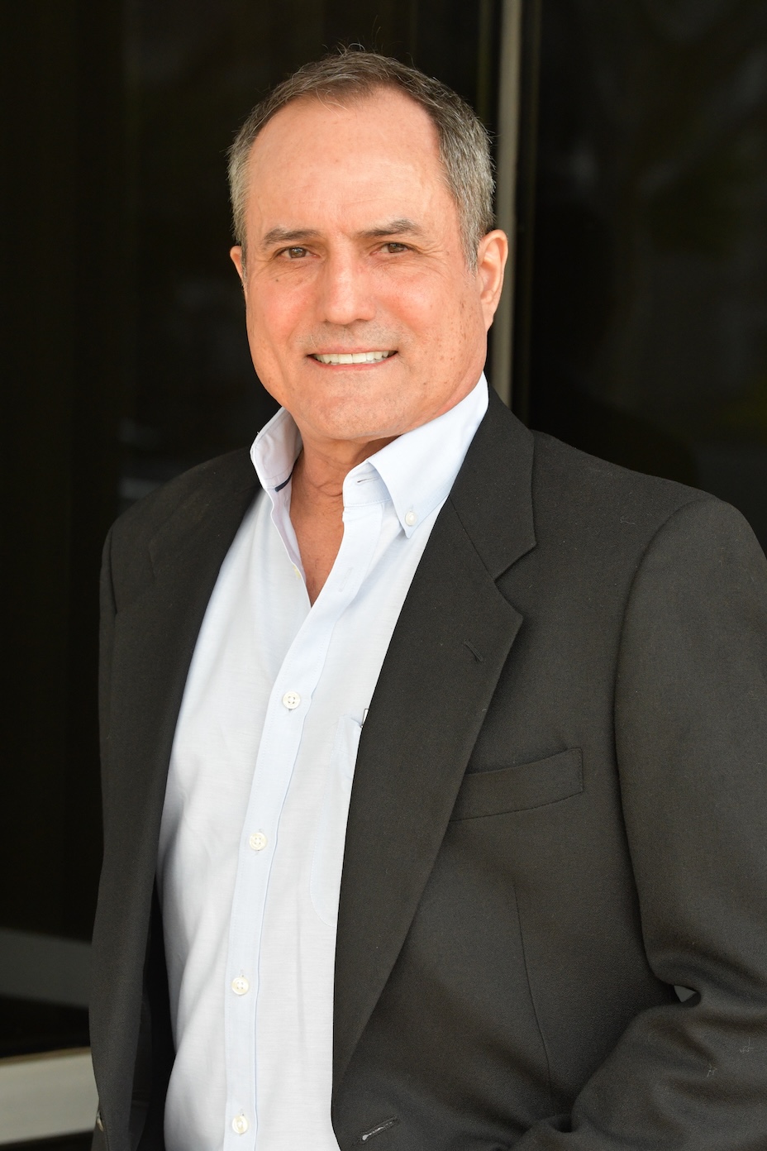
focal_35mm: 135
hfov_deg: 10.2
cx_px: 384
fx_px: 4314
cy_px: 576
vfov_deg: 15.2
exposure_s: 1/800
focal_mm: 90
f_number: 7.1
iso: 1600
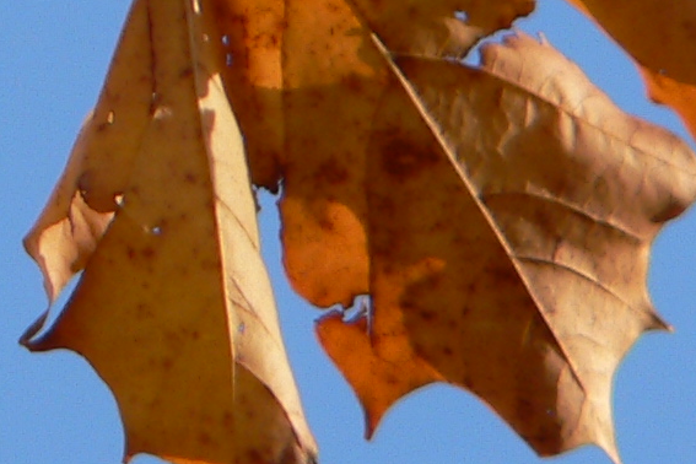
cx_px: -142
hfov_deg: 1.0
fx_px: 39205
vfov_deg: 0.7
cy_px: -110
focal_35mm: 2028
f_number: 4
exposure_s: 1/320
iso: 80
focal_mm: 72
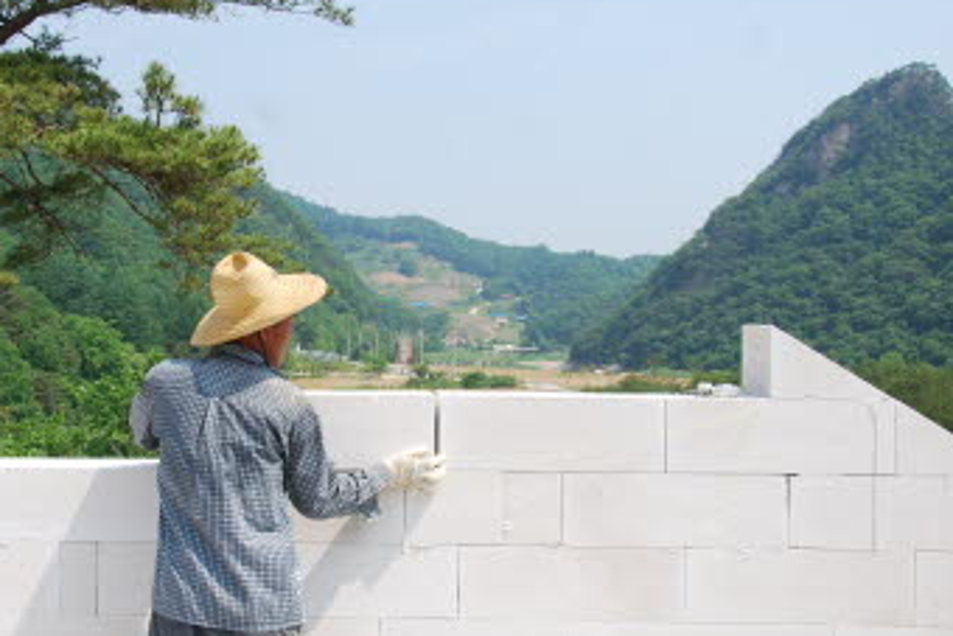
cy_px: 336
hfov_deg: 37.1
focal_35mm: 53
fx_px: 1404
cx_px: 317
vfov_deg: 25.5
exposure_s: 1/250
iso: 100
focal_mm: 24
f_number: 8
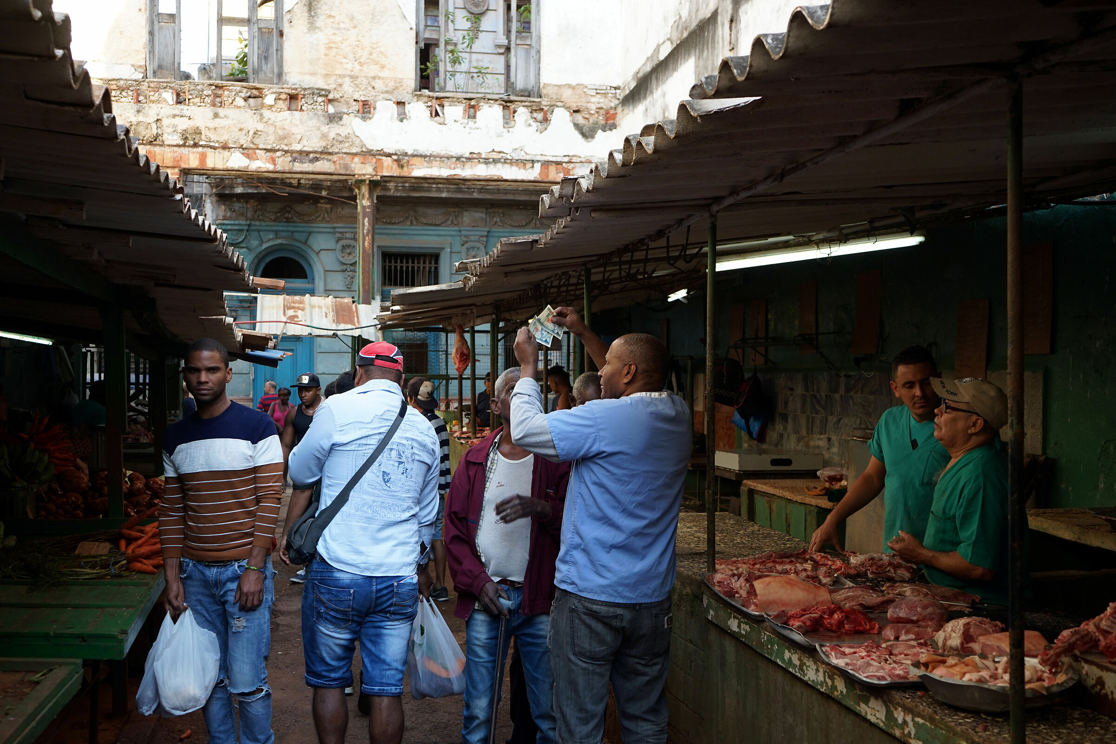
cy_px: 372
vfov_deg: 34.2
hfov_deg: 49.6
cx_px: 558
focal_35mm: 39
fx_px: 1209
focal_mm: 39
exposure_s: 1/200
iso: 400
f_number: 6.3
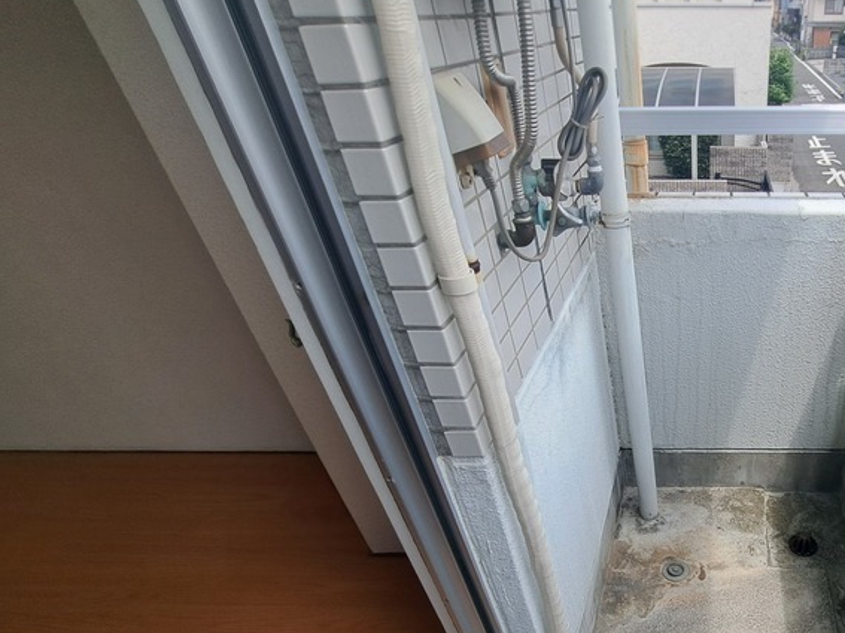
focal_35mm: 22
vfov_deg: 59.0
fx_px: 537
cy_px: 444
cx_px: 714
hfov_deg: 66.8
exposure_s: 1/521
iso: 50
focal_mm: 1.74
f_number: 2.2
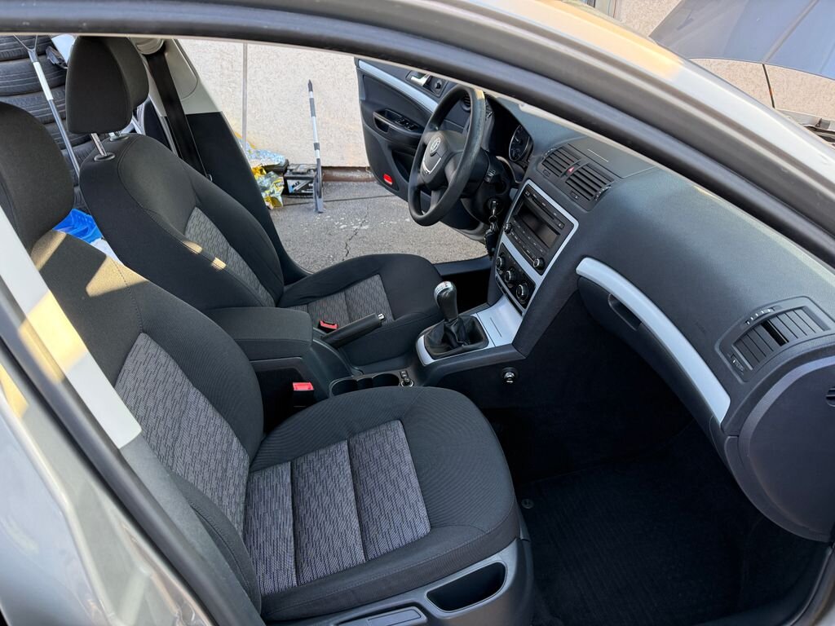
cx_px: 418
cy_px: 313
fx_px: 579
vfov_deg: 56.8
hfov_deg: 71.6
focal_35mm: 24
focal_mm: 6.76
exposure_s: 1/203
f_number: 1.78
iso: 160
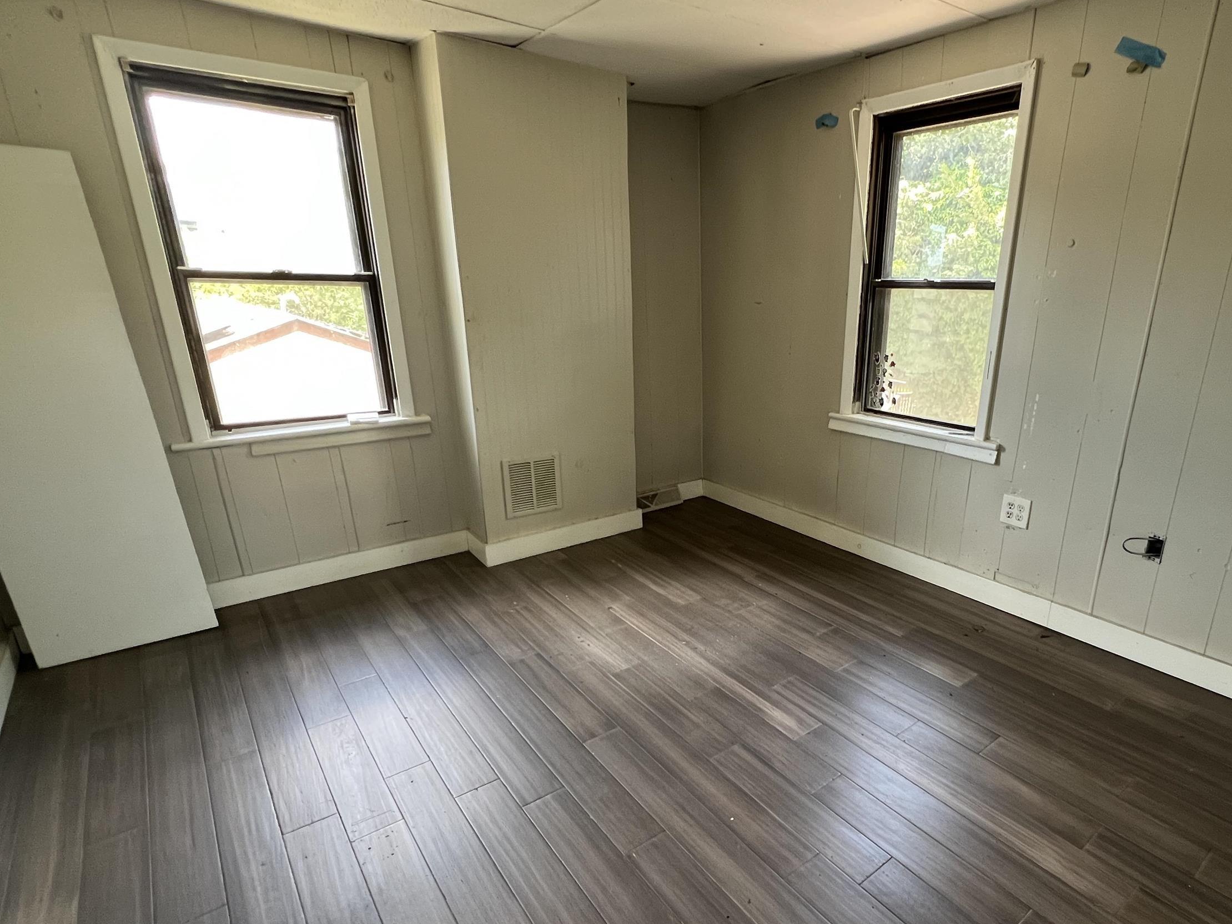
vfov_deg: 71.2
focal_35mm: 18
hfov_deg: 86.2
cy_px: 530
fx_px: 641
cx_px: 764
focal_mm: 1.57
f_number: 1.8
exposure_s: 1/99
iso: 200
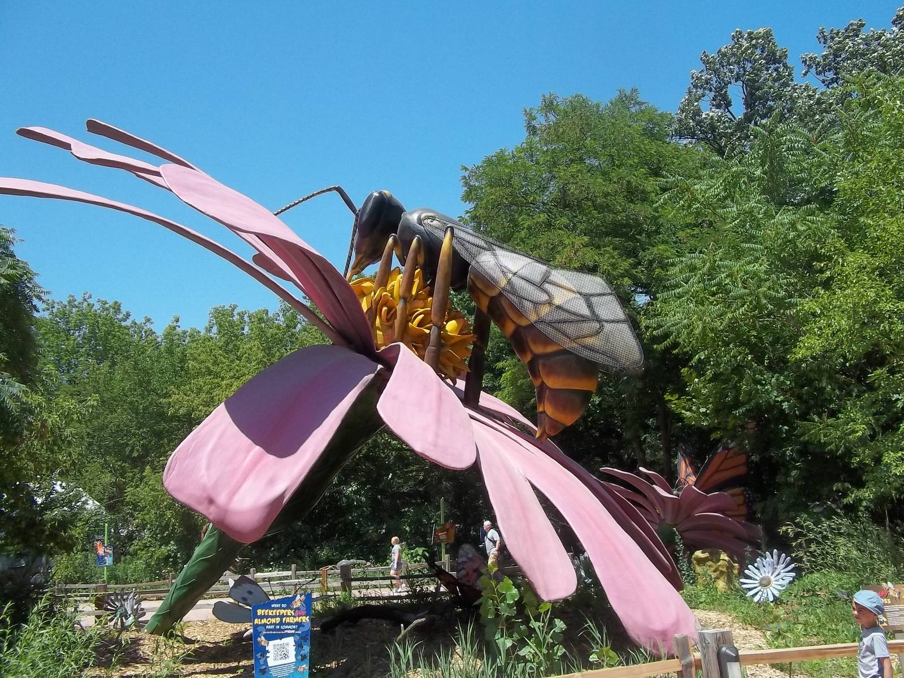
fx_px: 836
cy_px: 339
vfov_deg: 44.2
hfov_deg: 56.8
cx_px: 452
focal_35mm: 32
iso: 80
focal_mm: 5.7
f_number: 5.5
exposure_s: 1/320
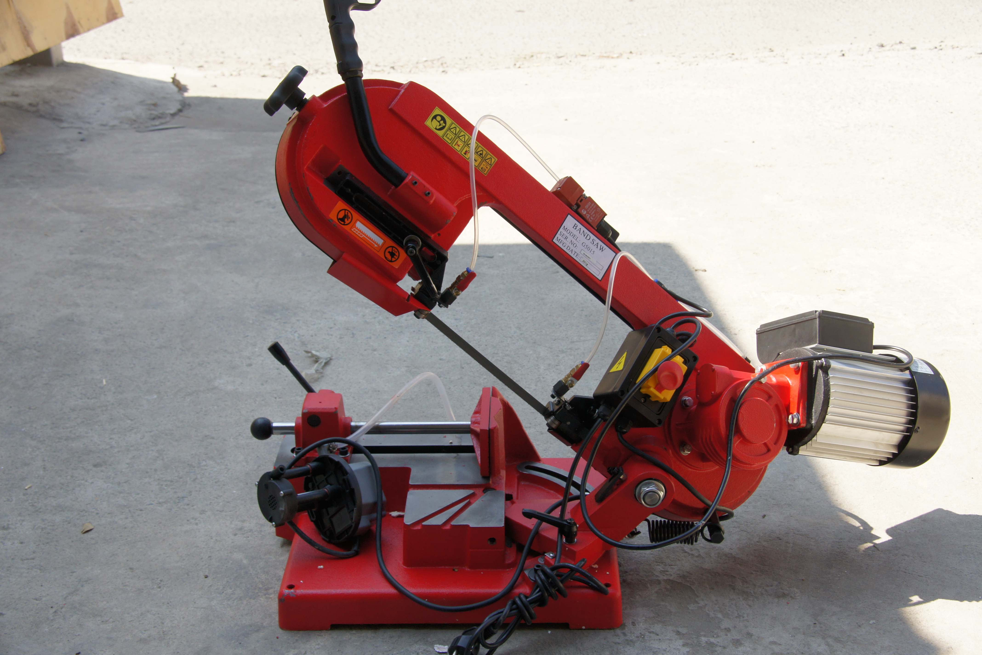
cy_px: 328
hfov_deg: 37.9
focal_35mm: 52
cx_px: 491
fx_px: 1432
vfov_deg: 25.8
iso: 200
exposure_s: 1/160
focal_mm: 35
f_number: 7.1
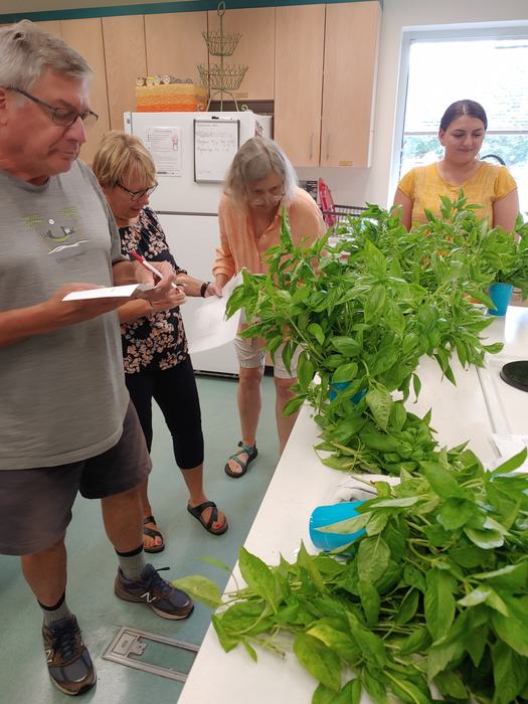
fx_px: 508
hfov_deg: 54.9
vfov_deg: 69.4
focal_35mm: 25
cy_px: 352
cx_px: 264
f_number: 1.5
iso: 50
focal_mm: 4.23
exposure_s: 1/60
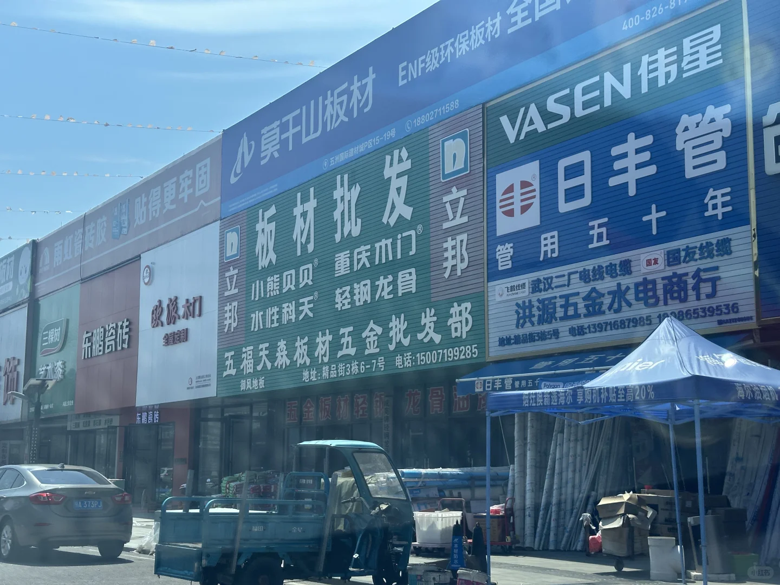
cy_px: 292
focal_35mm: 48
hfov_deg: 39.7
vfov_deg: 30.3
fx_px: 1082
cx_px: 390
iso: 64
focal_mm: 6.86
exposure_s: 1/3597
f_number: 1.78
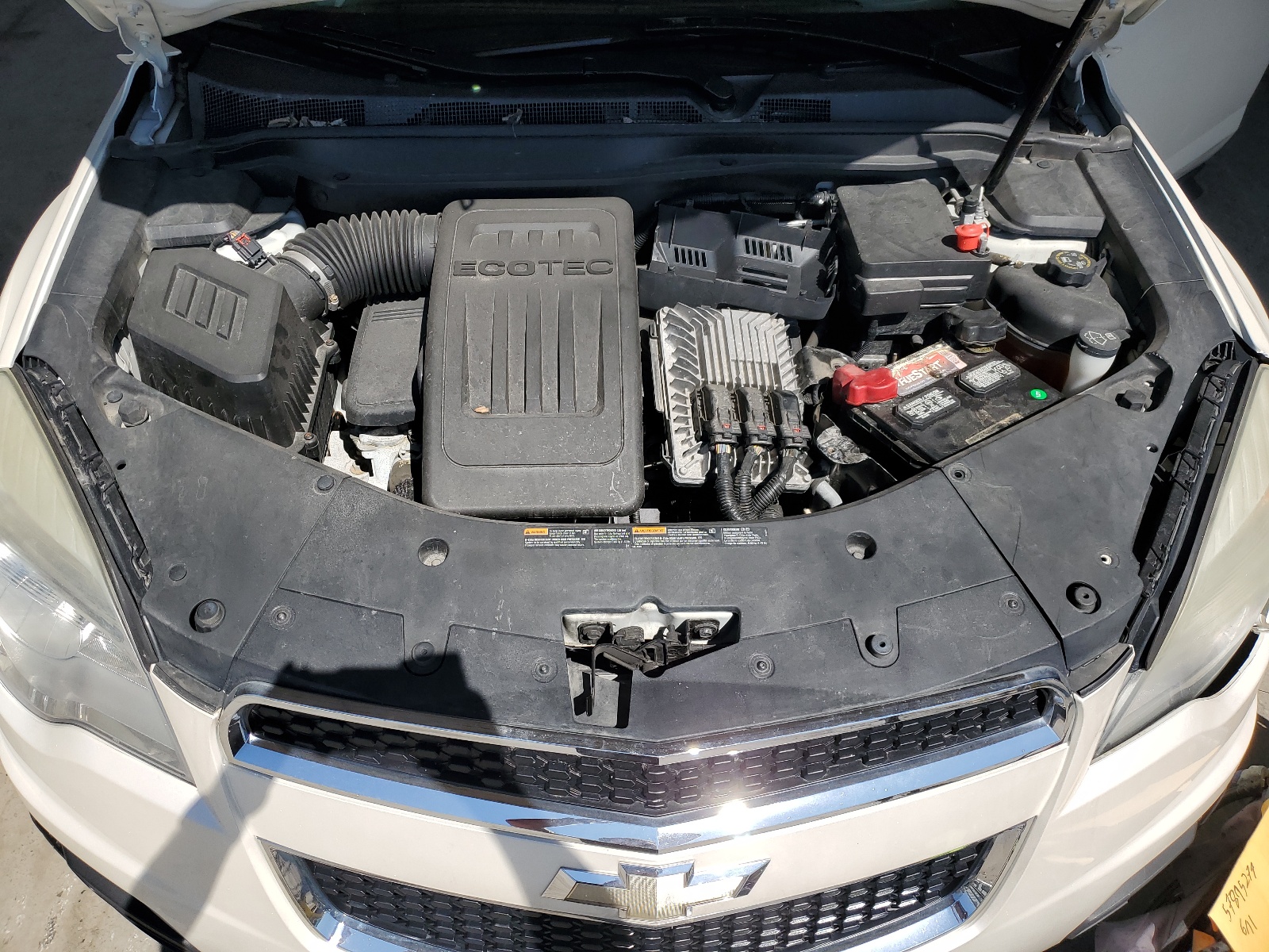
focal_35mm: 26
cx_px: 634
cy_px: 476
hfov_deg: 67.3
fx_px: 953
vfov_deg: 53.1
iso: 50
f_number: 1.5
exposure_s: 1/3333
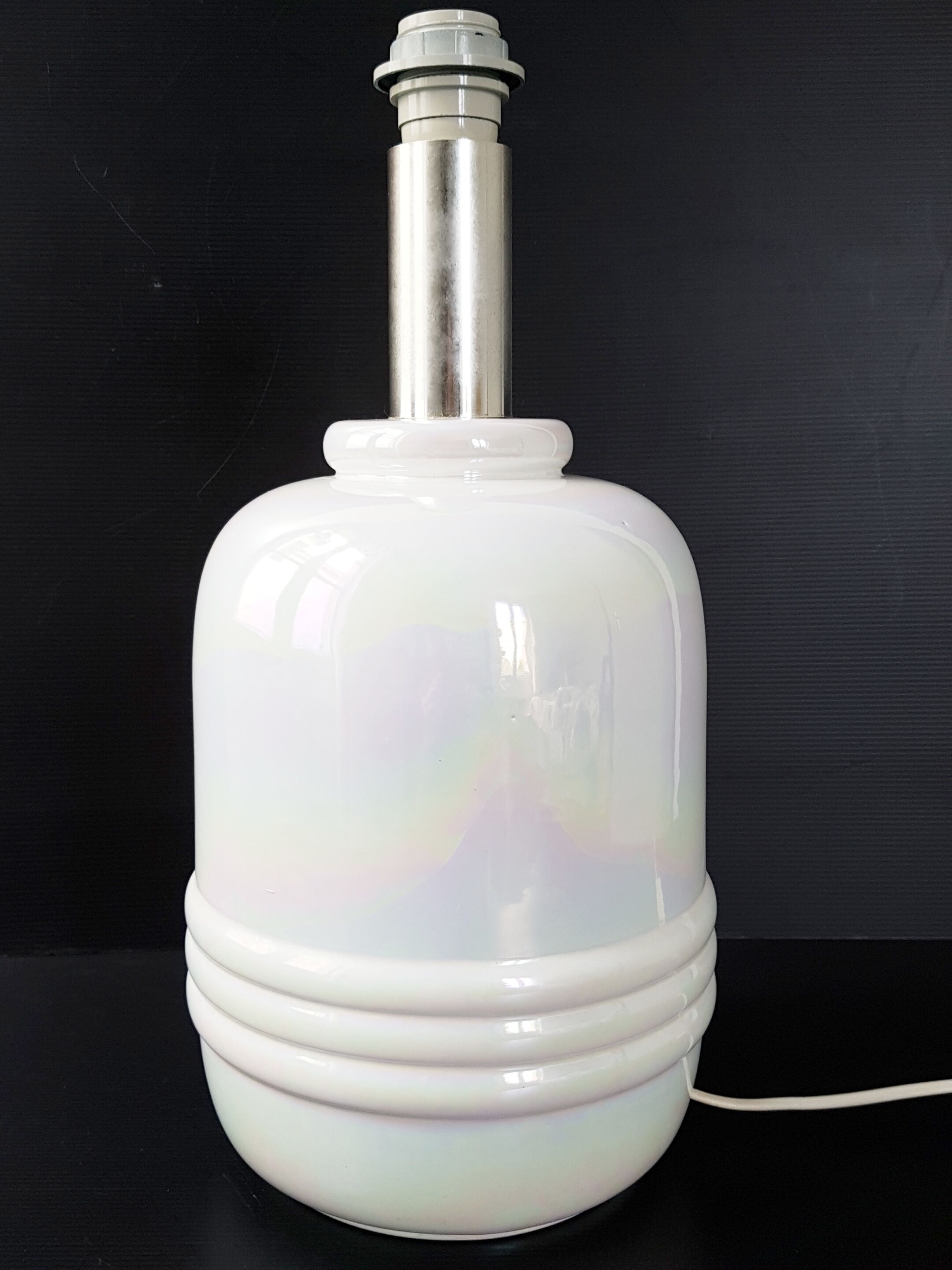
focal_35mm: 26
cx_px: 476
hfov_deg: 53.1
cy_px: 635
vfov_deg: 67.3
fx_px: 953
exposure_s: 1/50
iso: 80
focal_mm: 4.2
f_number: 1.7
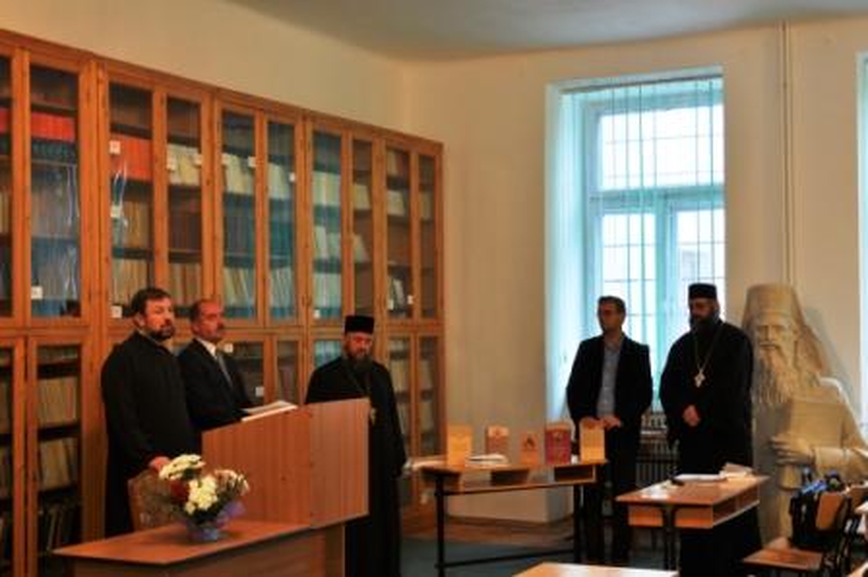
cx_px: 434
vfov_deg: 25.0
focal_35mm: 54
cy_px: 288
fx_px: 1301
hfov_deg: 36.9
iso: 250
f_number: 5
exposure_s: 1/8
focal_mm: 36
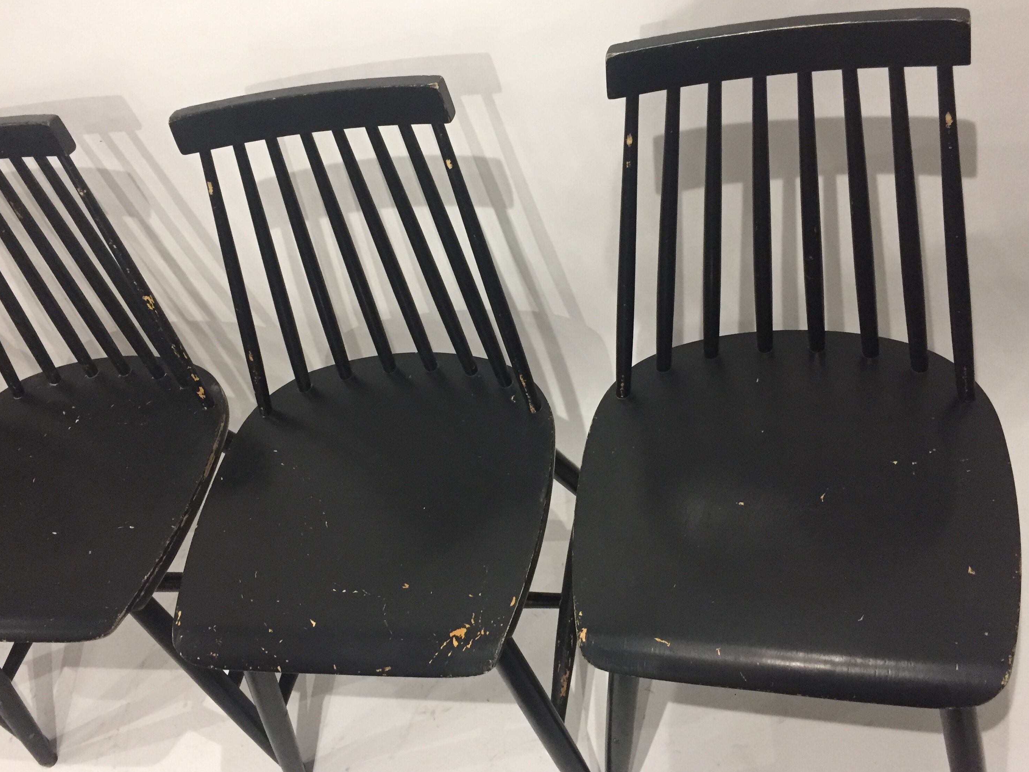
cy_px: 396
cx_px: 504
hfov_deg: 56.8
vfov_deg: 44.2
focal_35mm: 32
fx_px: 951
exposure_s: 1/25
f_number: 2.2
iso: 250
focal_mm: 4.15
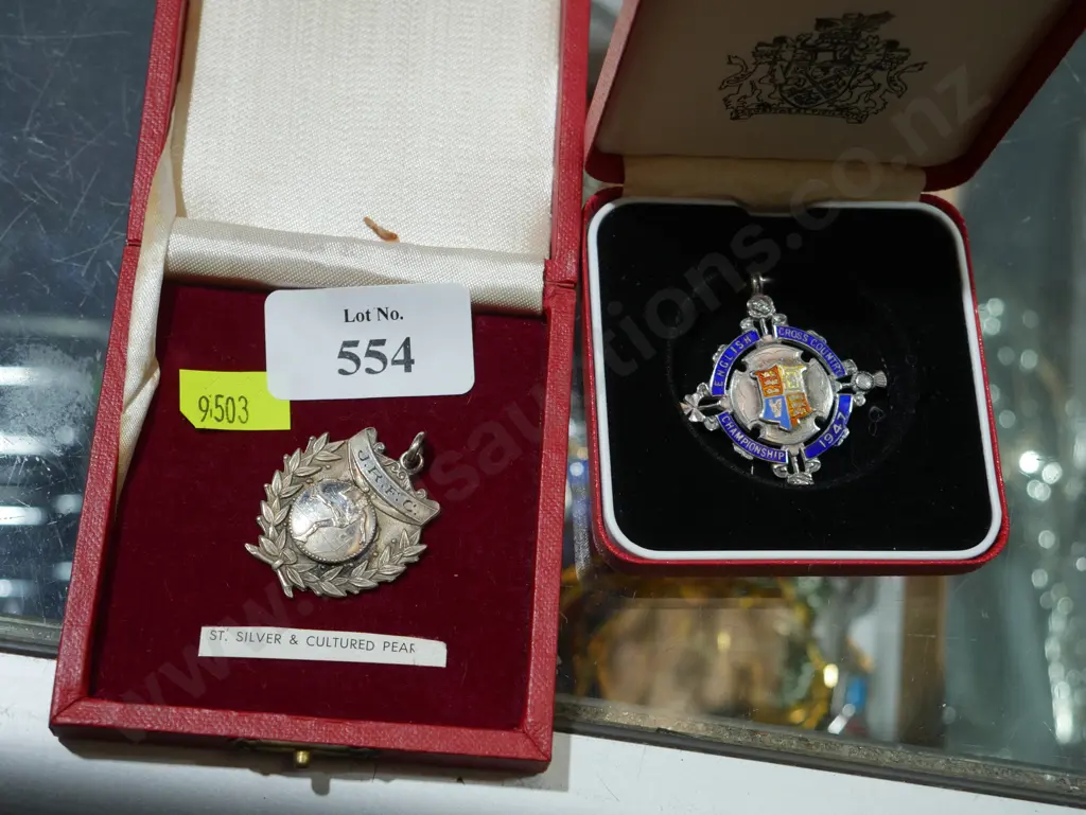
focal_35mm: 60
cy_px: 408
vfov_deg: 24.4
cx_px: 543
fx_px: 1883
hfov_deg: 32.2
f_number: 5.4
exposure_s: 1/60
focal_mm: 30
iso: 250
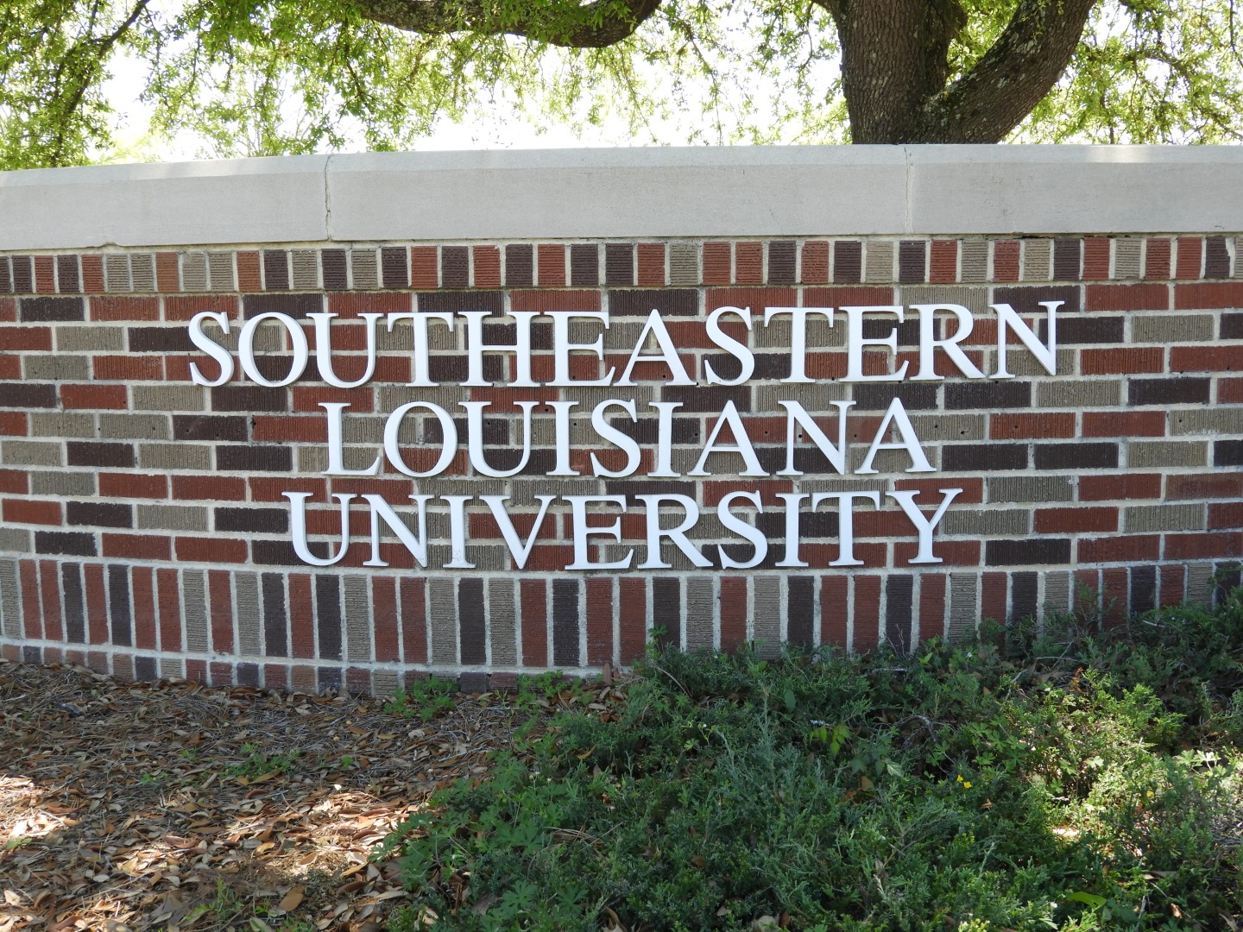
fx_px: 1436
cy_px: 466
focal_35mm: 40
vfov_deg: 36.0
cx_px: 622
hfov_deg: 46.8
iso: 100
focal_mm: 7.2
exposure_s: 1/125
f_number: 3.8
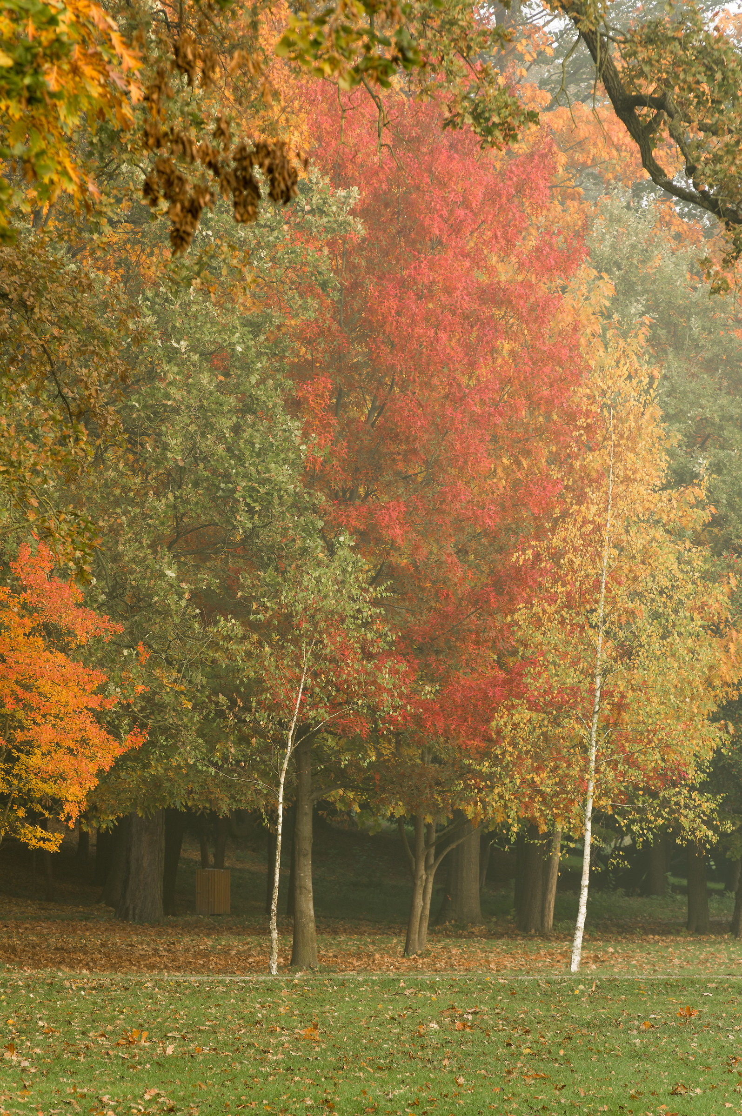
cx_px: 371
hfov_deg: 6.8
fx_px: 6258
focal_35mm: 202
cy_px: 558
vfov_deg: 10.2
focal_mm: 135
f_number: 8
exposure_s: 1/10
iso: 100
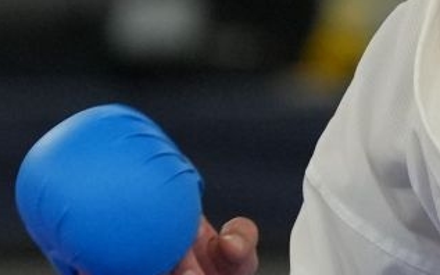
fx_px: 20825
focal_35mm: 1737
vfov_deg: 0.8
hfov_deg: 1.2
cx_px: 691
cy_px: -192
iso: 1600
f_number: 2.8
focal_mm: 200
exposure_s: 1/1000
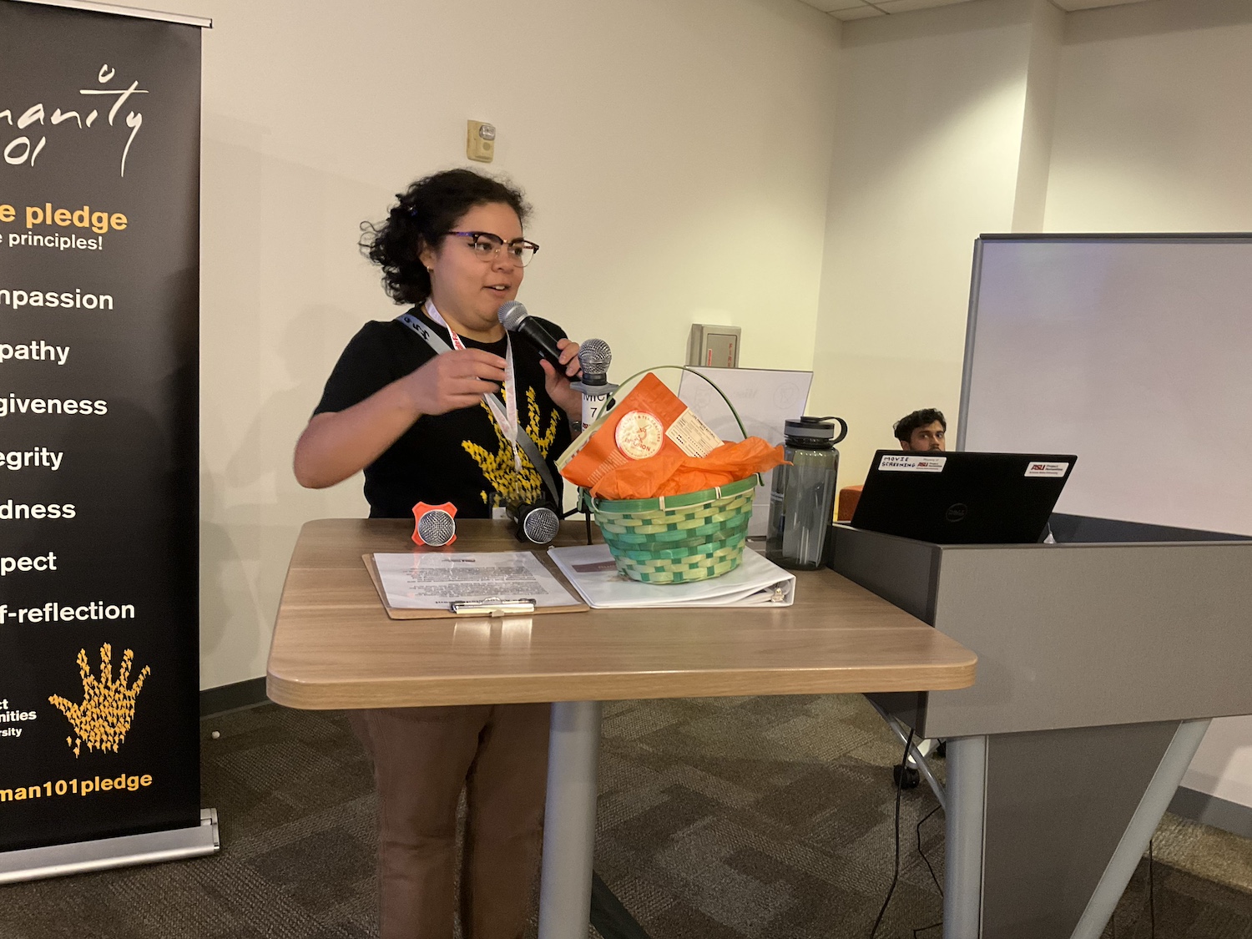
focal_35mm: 29
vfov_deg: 48.2
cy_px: 470
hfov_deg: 61.7
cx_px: 626
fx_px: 1049
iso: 200
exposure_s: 1/40
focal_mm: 3
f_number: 1.8
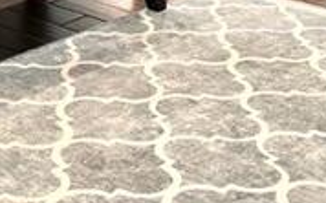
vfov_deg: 12.1
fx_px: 879
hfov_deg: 20.3
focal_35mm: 99
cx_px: -2
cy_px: -161
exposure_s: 1/60
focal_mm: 5.7
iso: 320
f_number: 1.5
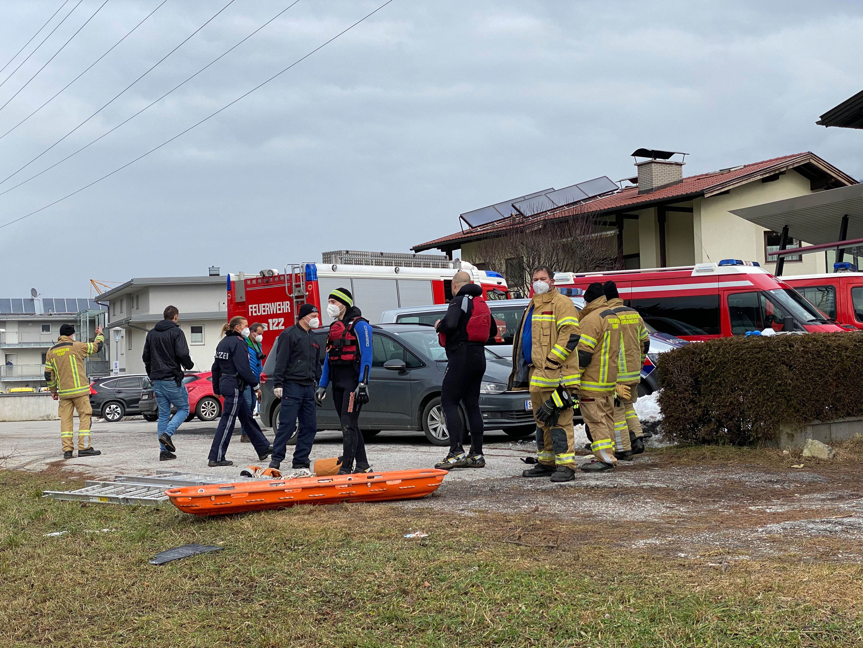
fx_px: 1296
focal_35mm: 52
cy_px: 324
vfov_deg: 28.0
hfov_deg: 36.8
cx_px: 432
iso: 20
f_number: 2
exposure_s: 1/999
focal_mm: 6
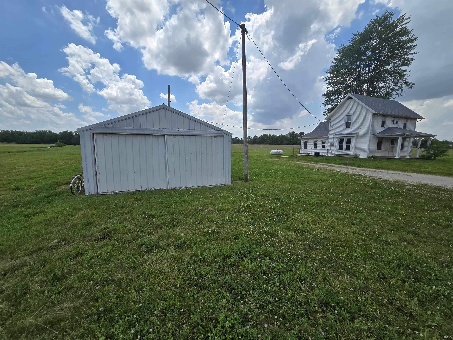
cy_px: 170
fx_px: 170
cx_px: 226
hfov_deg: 106.2
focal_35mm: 13
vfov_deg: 89.9
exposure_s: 1/2436
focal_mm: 2.2
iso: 50
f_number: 2.2
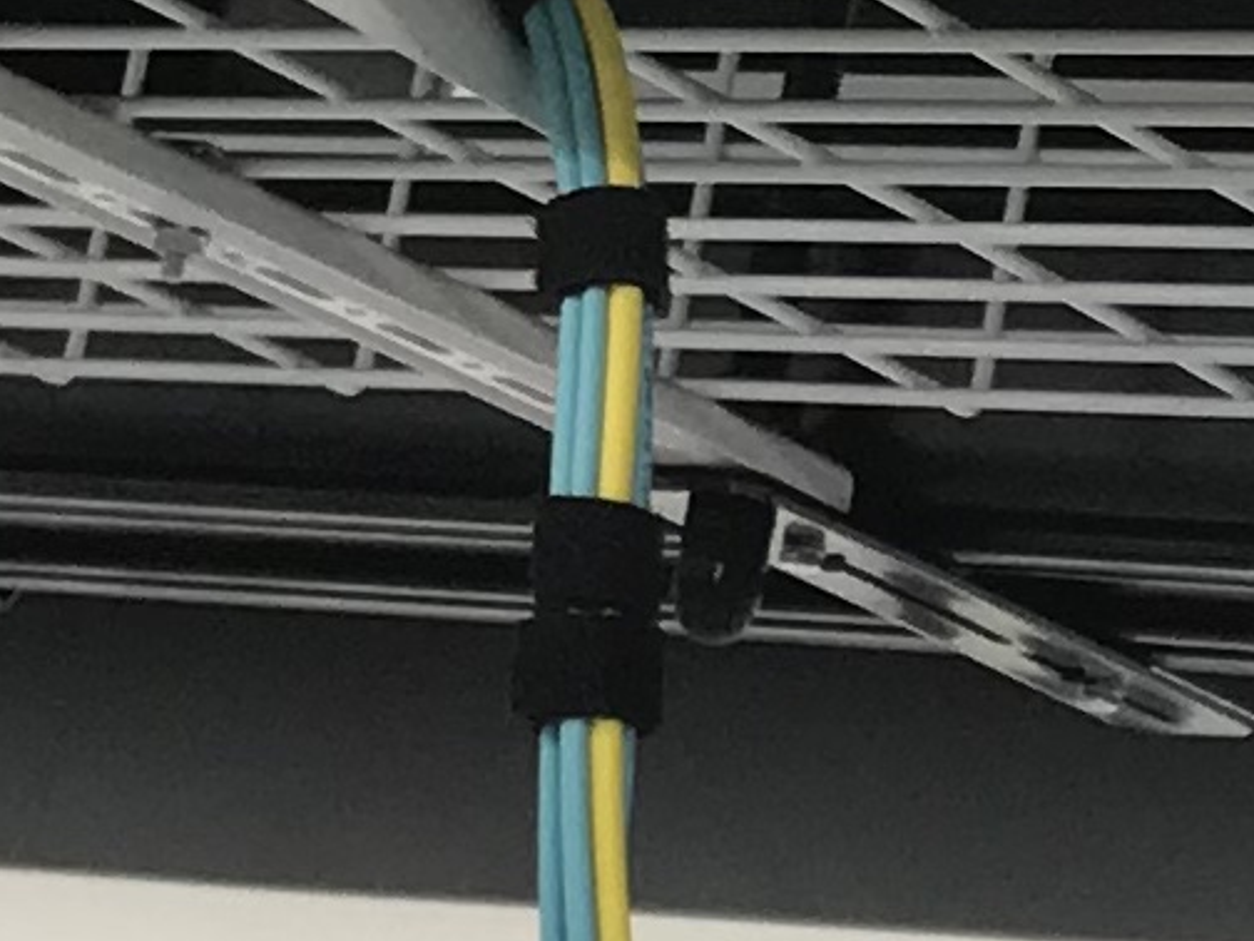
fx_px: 8115
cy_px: 448
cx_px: 1321
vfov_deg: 6.6
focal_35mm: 224
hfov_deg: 8.8
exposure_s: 1/120
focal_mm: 3.99
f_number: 1.8
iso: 40
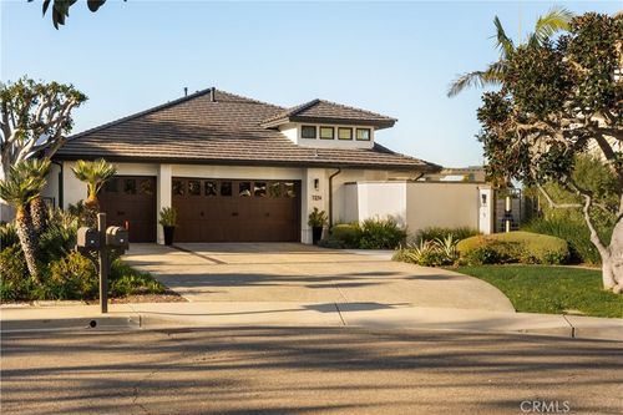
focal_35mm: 39
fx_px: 675
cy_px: 208
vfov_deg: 34.2
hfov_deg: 49.6
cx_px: 312
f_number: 22
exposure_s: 1/40
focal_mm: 39
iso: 250
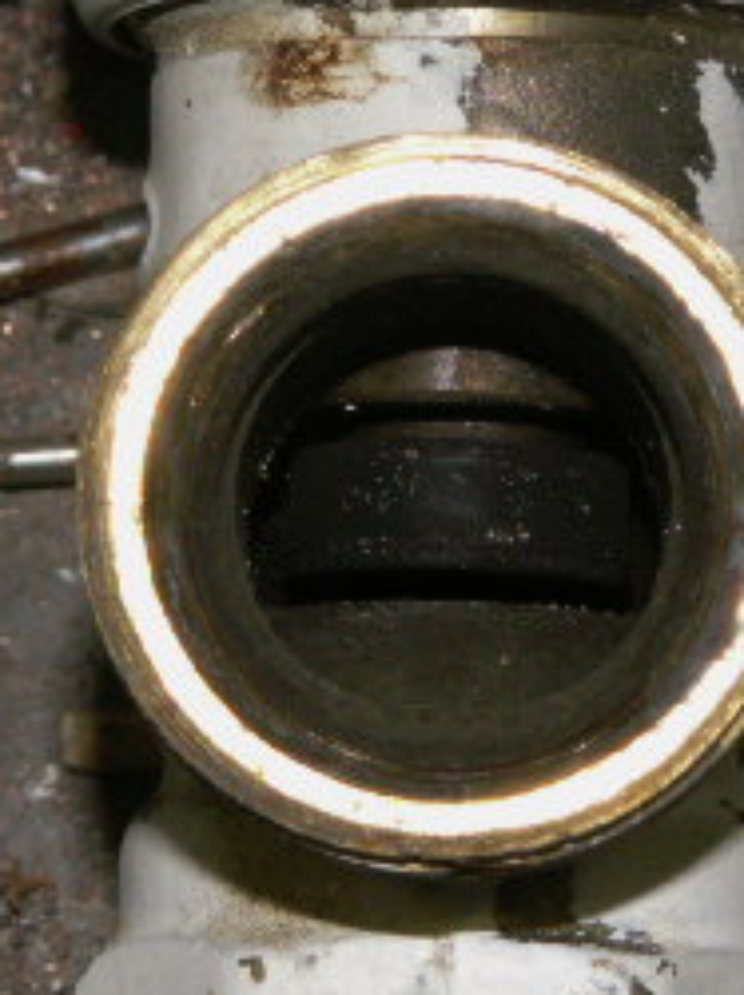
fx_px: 8526
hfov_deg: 5.0
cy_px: 187
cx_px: 275
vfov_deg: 6.7
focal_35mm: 297
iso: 160
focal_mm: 18.95
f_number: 5.6
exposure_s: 1/40
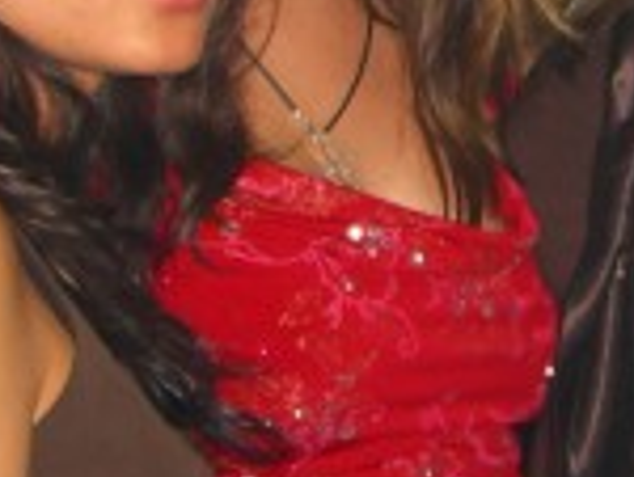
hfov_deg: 12.8
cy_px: -68
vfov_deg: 9.7
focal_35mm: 152
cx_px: 647
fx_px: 2788
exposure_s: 1/60
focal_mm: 7.9
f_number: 2.8
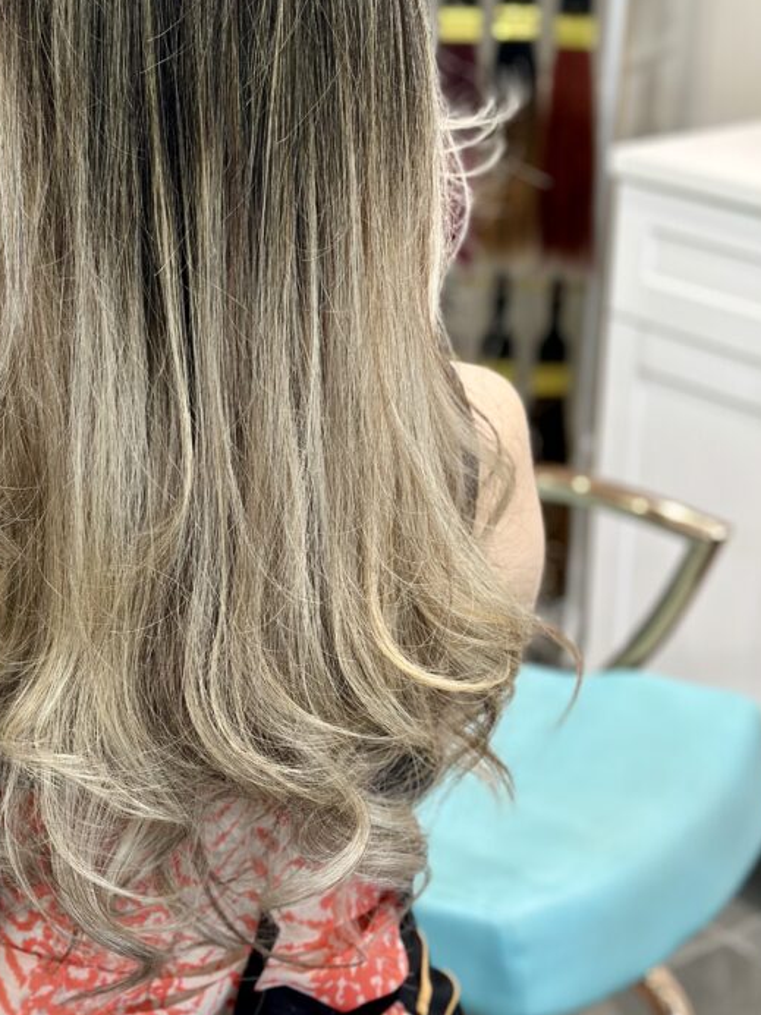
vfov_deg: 27.3
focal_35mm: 71
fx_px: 2081
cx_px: 216
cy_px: 405
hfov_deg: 20.6
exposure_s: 1/60
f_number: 1.78
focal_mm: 6.86
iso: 80
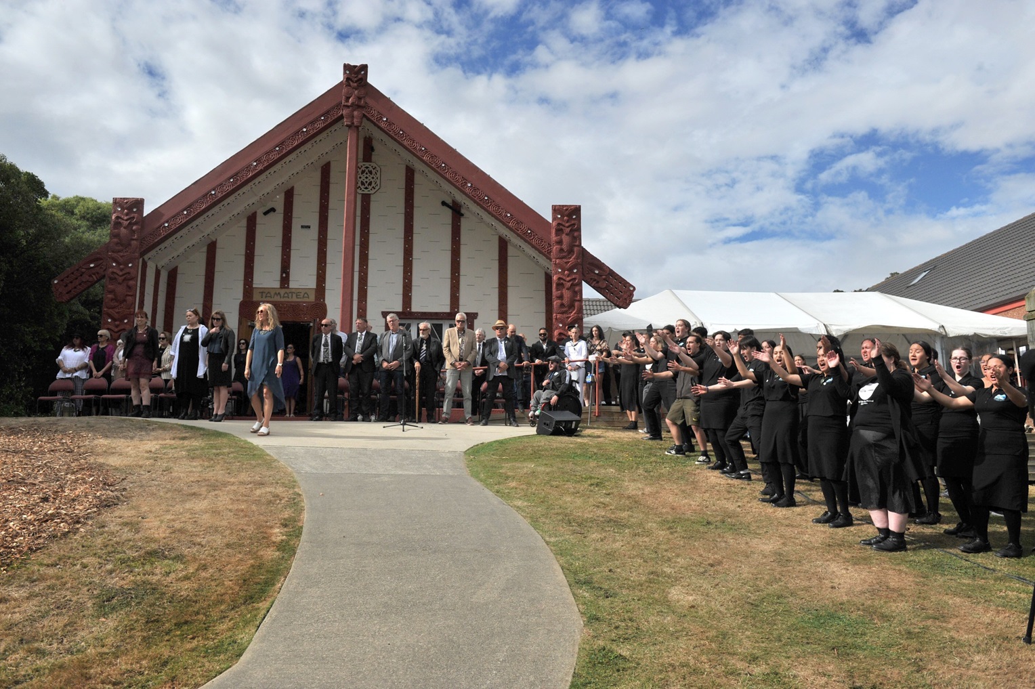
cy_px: 344
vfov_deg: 47.9
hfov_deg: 67.4
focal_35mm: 27
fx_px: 776
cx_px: 518
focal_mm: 27
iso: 500
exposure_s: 1/4000
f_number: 6.3
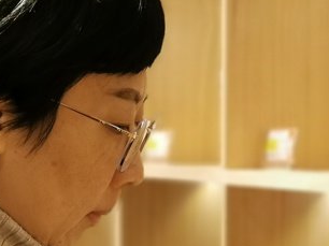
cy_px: 320
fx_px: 1510
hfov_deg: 12.4
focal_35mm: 159
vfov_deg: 9.2
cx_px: 244
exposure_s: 1/100
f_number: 4
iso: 64
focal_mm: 5.58
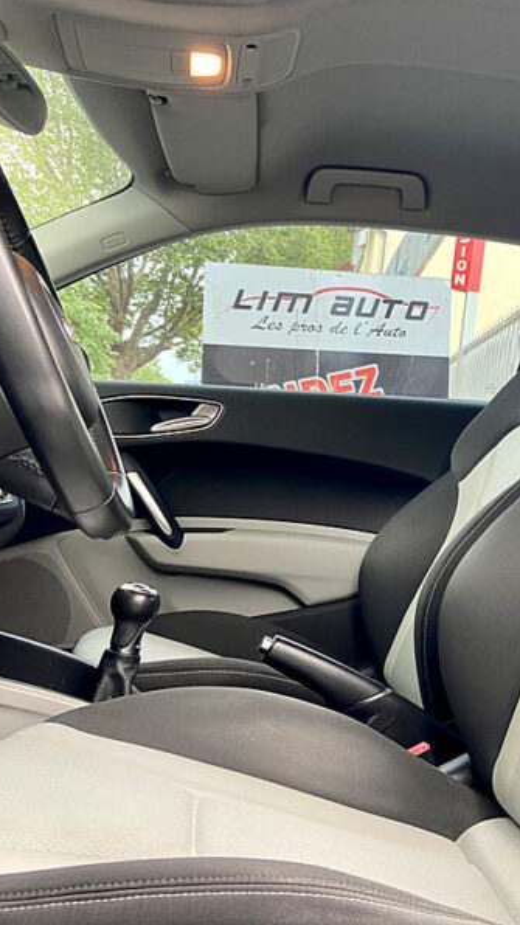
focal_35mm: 38
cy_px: 461
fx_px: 932
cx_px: 472
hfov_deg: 29.8
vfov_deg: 52.8
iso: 125
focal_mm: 4.25
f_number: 1.8
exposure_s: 1/64
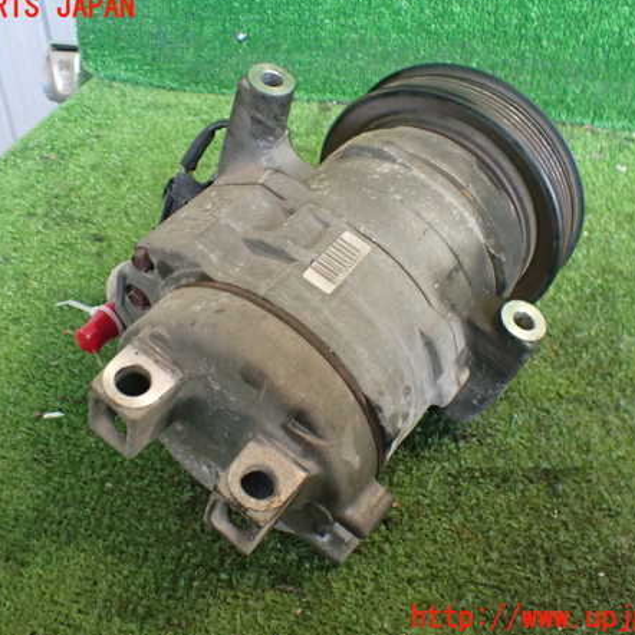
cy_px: 313
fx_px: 747
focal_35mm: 36
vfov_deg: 46.0
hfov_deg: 46.0
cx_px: 305
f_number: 2.3
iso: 800
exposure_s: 1/80
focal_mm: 5.4
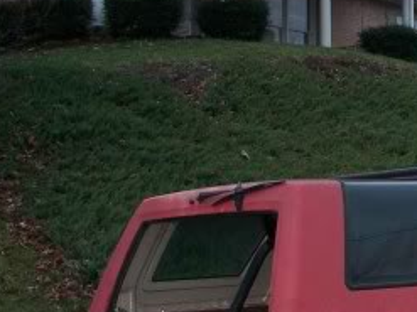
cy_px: 352
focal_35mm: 96
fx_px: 1156
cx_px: 522
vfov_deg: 15.0
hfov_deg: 19.1
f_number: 2.8
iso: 200
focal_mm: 7.8
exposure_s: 1/60
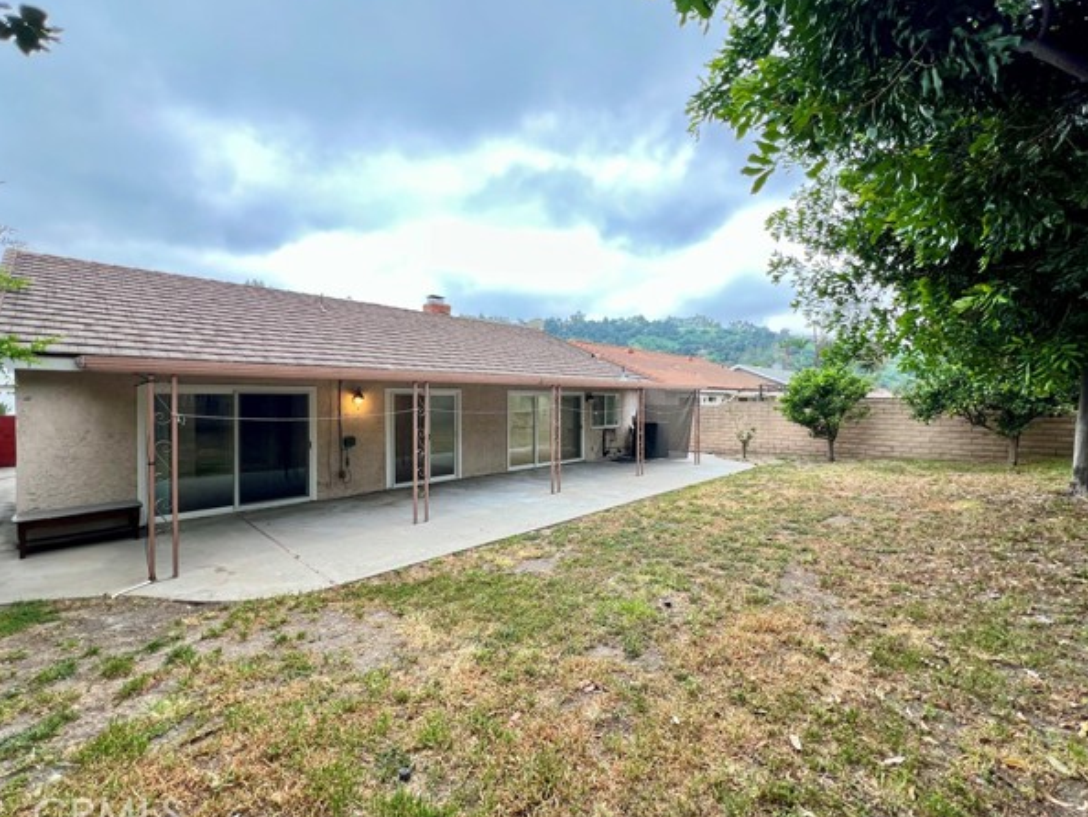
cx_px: 539
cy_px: 401
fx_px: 440
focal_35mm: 14
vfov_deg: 85.7
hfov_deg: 102.0
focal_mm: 1.57
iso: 40
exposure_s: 1/99
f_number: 1.8
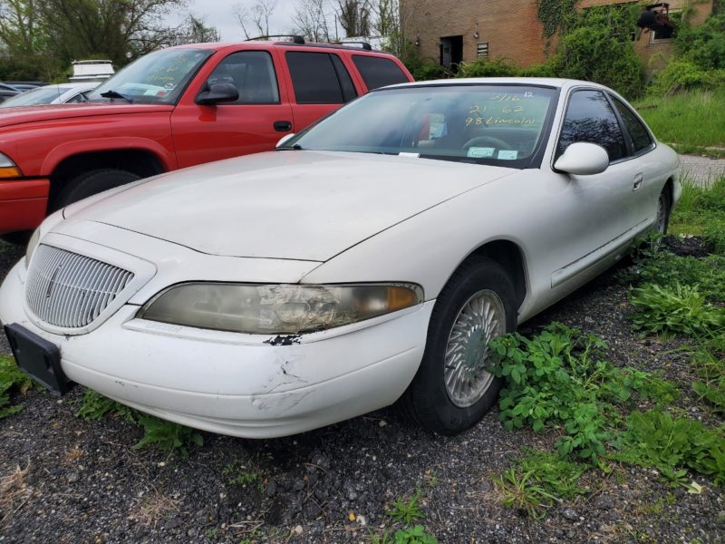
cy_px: 272
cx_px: 362
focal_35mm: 26
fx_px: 545
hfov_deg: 67.3
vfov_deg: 53.1
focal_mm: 4.3
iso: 50
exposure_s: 1/2621
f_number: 2.4
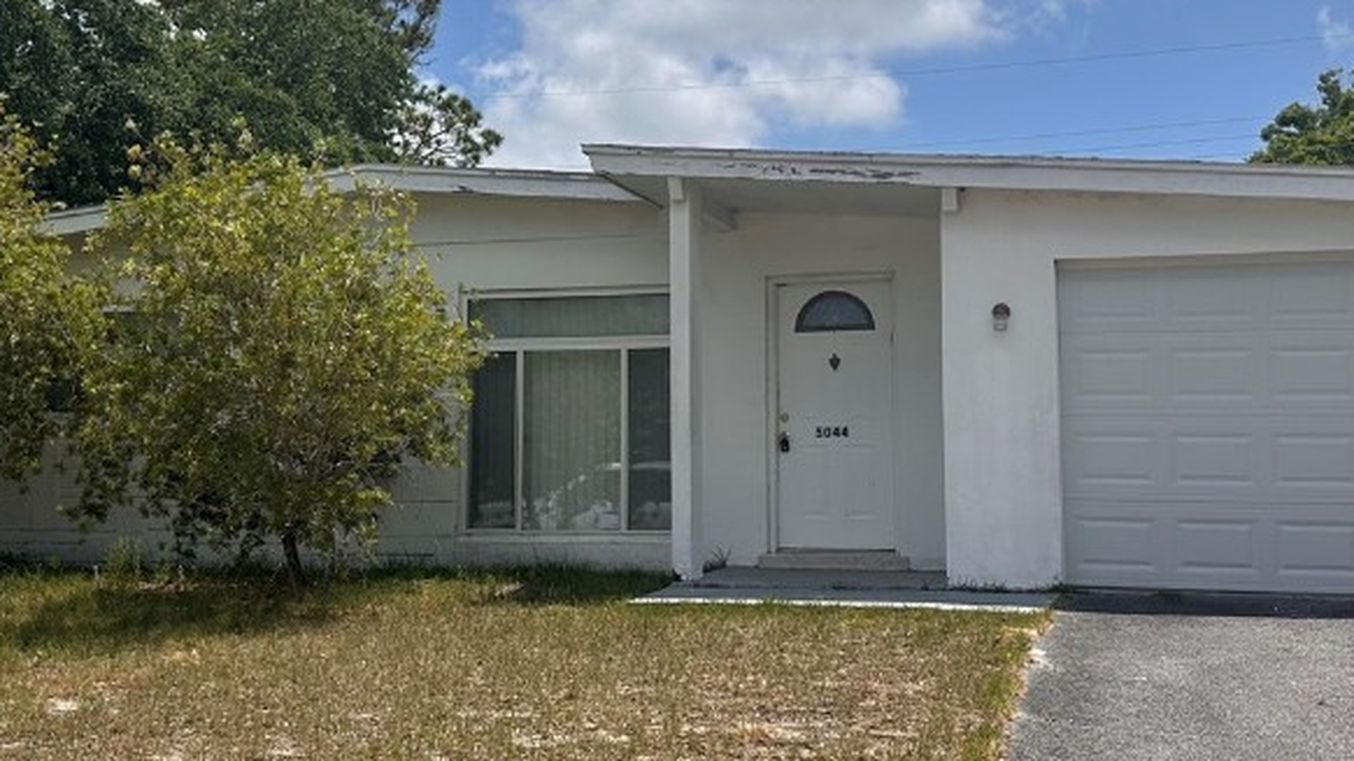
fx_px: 1651
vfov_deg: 25.9
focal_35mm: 46
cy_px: 319
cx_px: 675
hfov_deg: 44.6
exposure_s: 1/8197
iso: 80
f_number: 1.78
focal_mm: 6.86
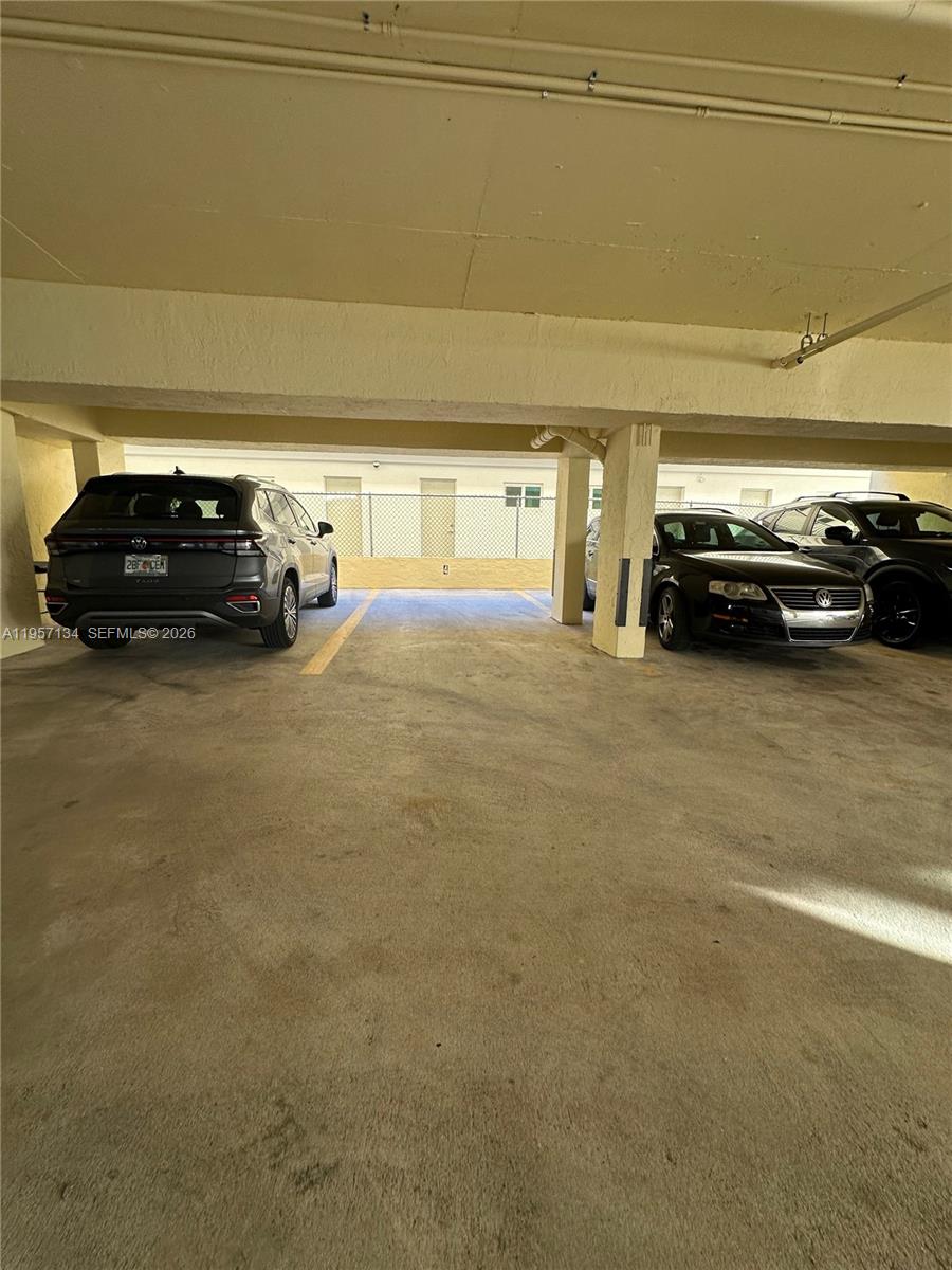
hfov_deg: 85.7
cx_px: 476
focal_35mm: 14
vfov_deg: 102.1
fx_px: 513
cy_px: 635
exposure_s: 1/99
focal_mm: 2.22
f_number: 2.2
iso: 80
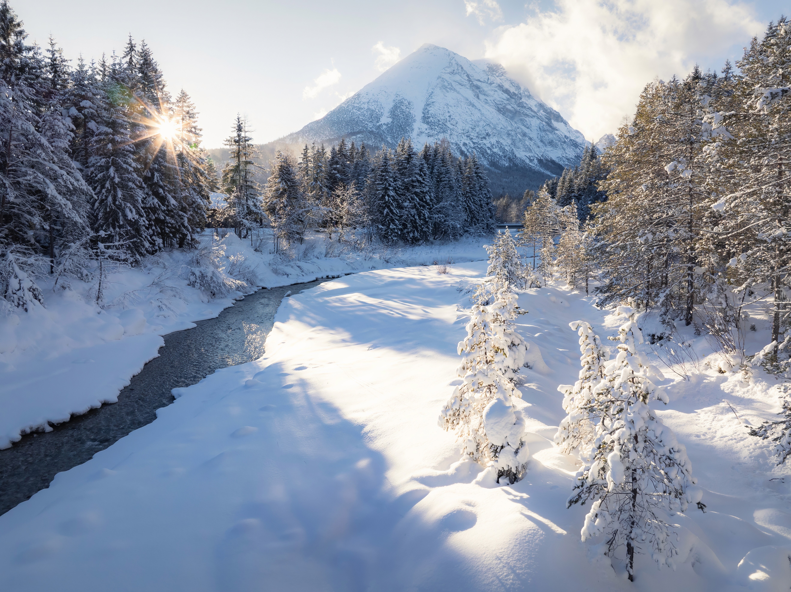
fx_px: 548
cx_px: 396
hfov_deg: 71.6
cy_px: 296
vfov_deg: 56.8
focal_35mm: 24
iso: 200
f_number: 7.1
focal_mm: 12.3
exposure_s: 1/50
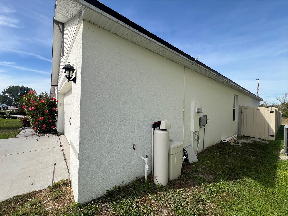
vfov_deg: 89.9
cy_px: 108
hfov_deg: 106.2
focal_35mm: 13
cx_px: 144
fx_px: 108
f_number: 1.8
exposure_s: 1/1107
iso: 32
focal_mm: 1.57
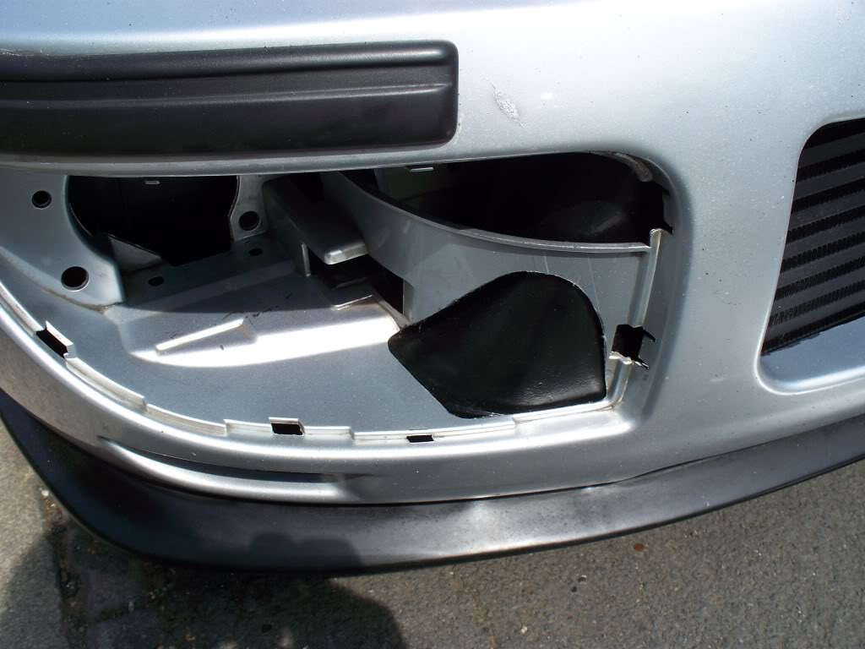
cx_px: 432
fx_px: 900
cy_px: 324
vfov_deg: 39.7
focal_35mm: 36
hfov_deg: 51.4
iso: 80
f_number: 5
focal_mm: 7.54
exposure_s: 1/320
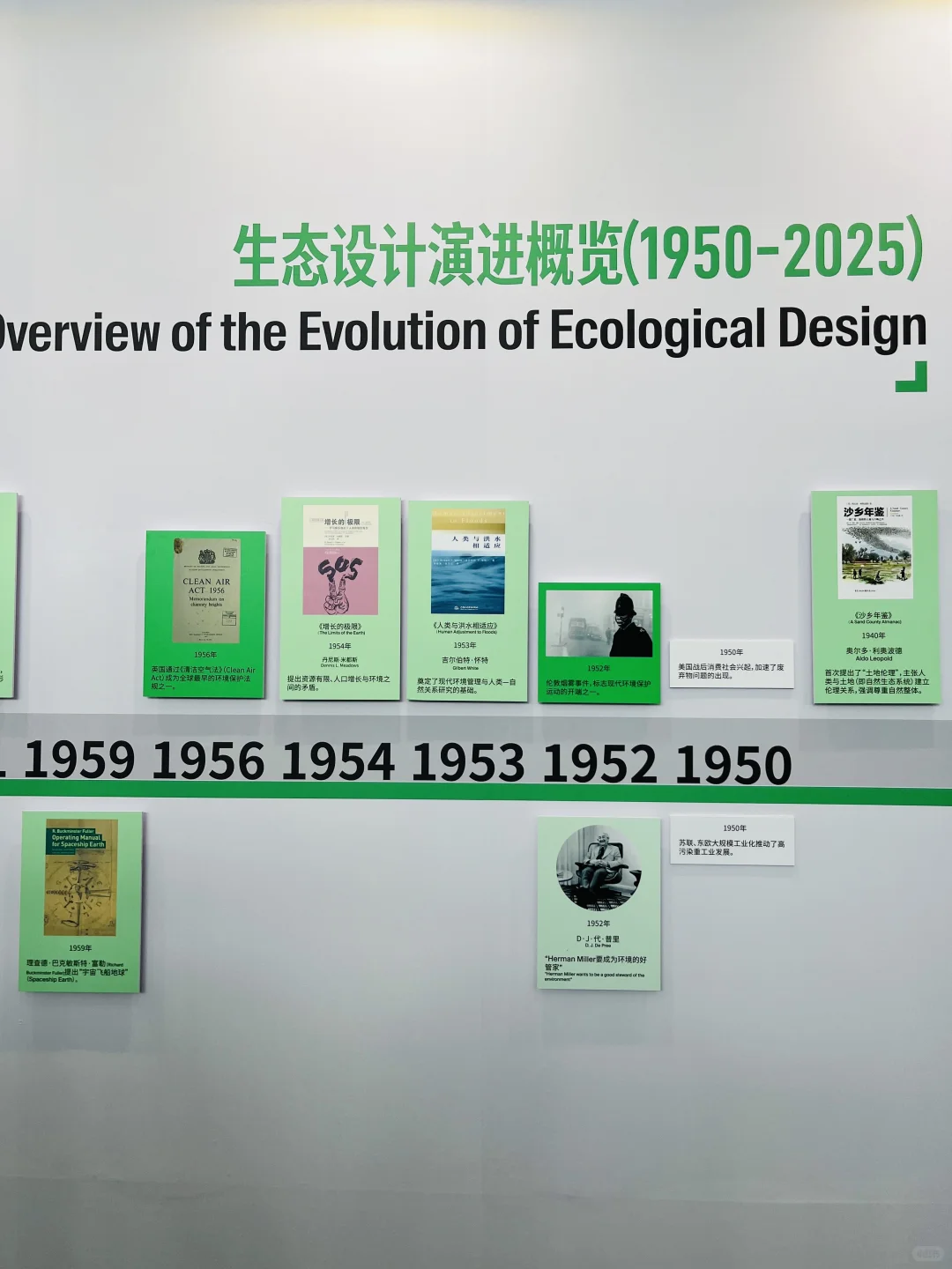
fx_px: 953
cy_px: 634
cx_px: 476
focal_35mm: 26
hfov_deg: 53.1
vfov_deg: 67.3
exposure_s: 1/354
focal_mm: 5.1
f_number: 1.6
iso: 50
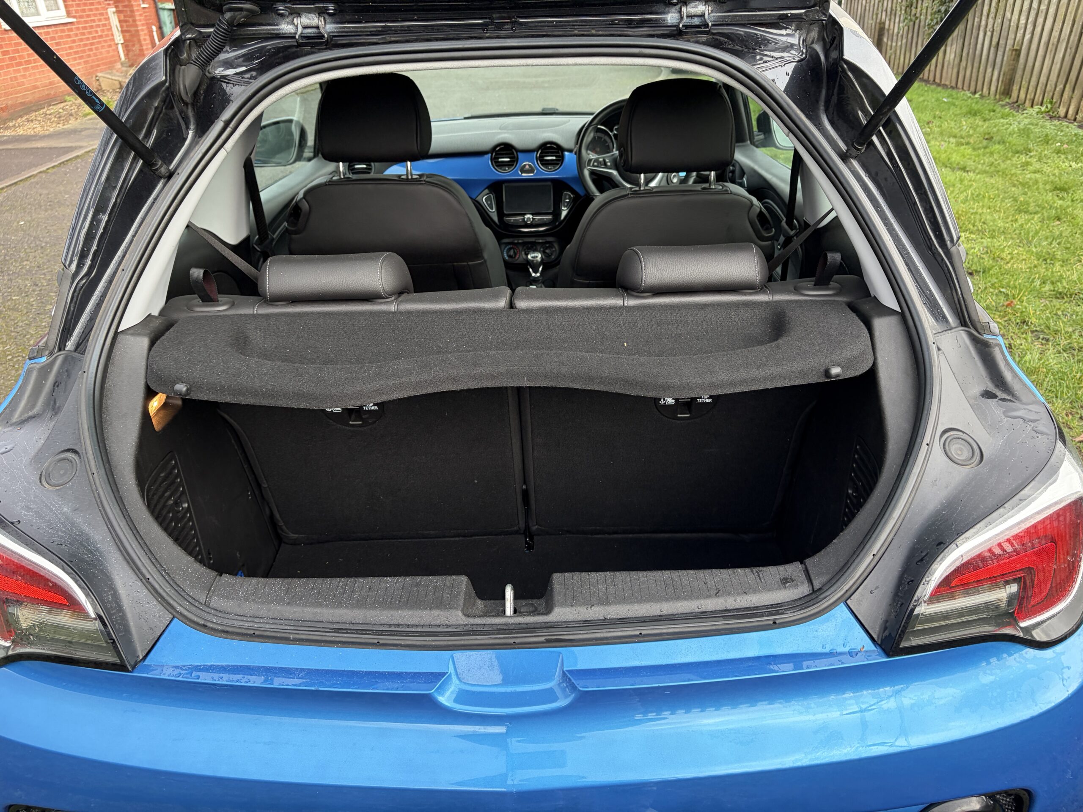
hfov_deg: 67.3
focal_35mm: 26
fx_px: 813
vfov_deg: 53.1
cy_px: 406
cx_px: 542
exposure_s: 1/209
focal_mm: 5.96
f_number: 1.6
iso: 100
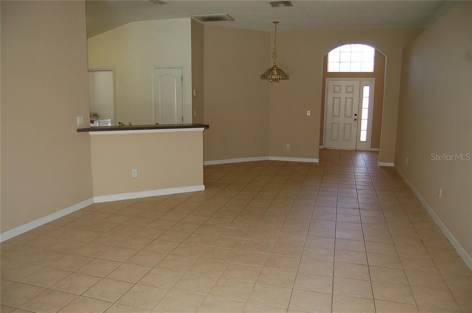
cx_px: 236
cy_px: 156
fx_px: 354
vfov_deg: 47.8
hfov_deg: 67.4
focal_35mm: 27
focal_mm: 18
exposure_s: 1/60
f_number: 3.5
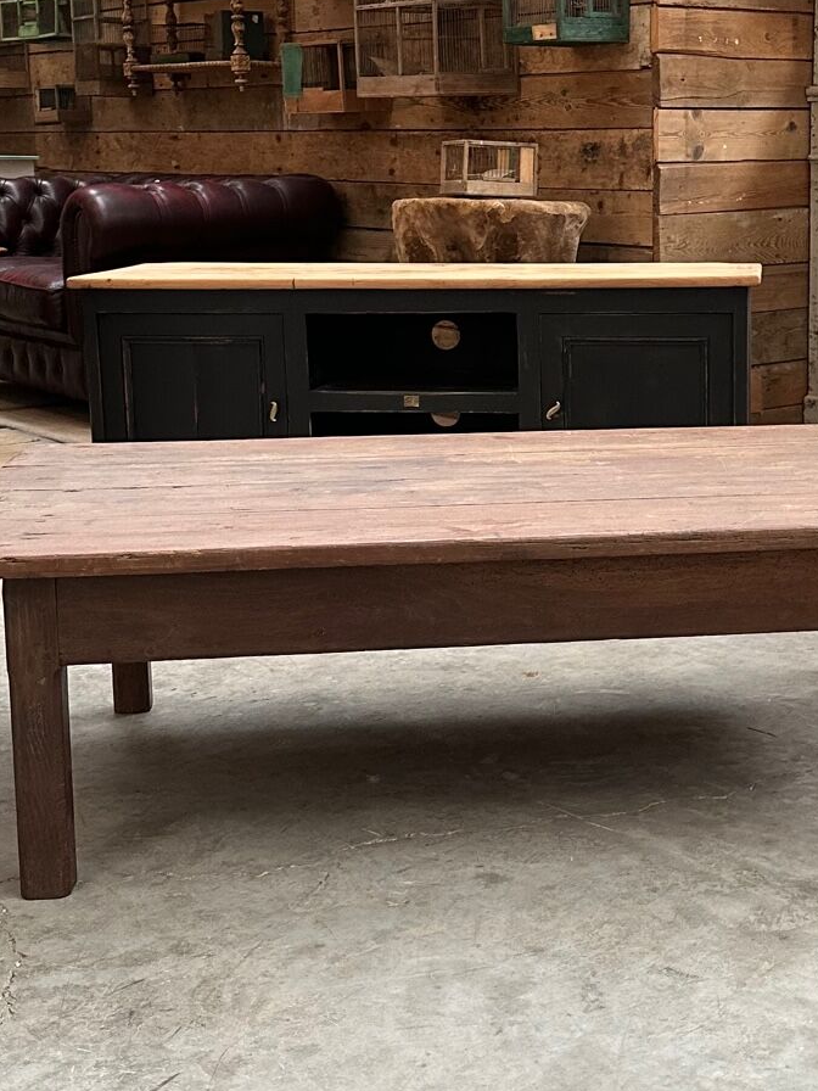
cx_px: 586
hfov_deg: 26.8
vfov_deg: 35.4
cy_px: 432
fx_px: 1701
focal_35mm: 54
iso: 400
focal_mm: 6.86
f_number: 1.78
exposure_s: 1/60
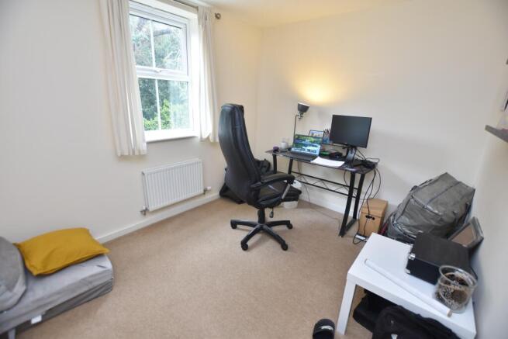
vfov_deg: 77.4
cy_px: 170
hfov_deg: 100.4
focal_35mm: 15
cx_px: 254
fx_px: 212
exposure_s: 1/15
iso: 140
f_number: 3.5
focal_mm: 10
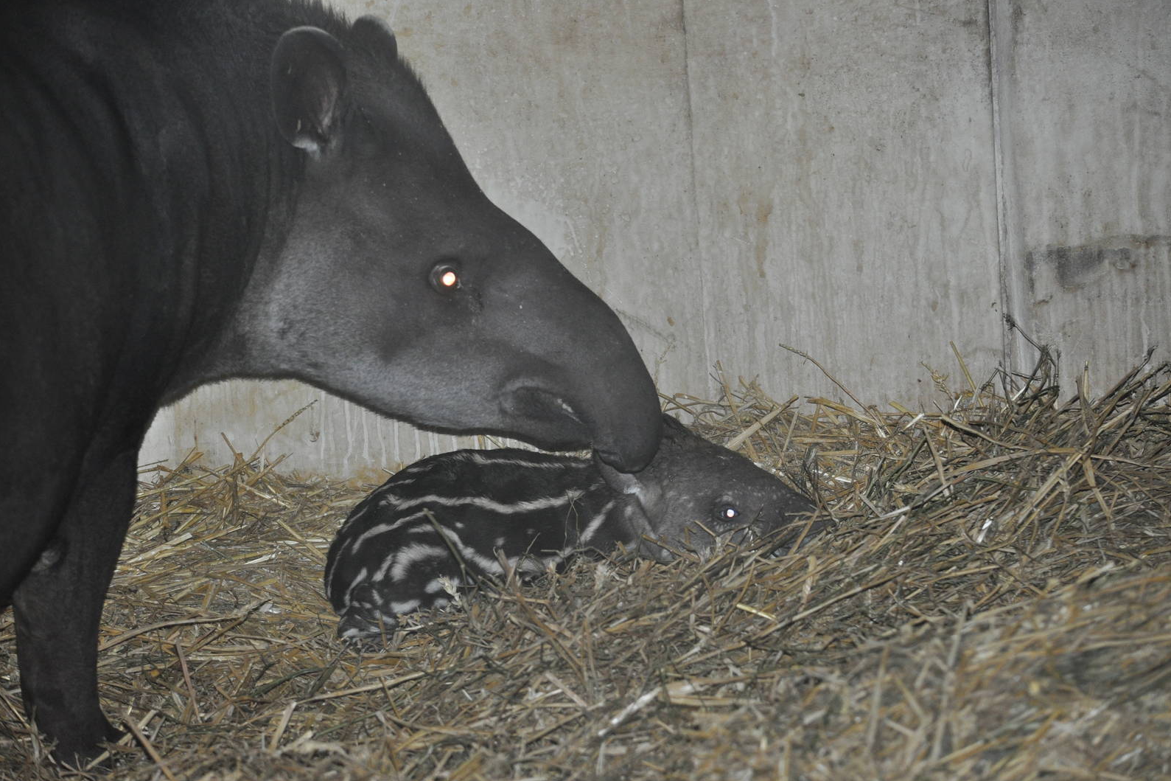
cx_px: 587
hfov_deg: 12.4
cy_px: 390
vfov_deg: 8.3
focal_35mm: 166
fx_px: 5399
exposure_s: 1/60
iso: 800
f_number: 4.8
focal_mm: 110
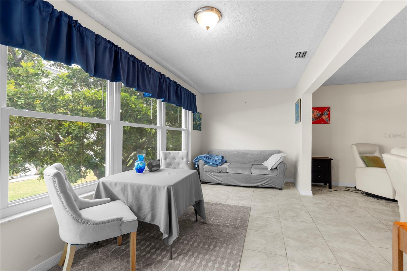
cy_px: 136
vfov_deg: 73.7
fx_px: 181
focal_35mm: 16
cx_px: 204
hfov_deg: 96.7
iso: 250
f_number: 9
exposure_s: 1.3
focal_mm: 16
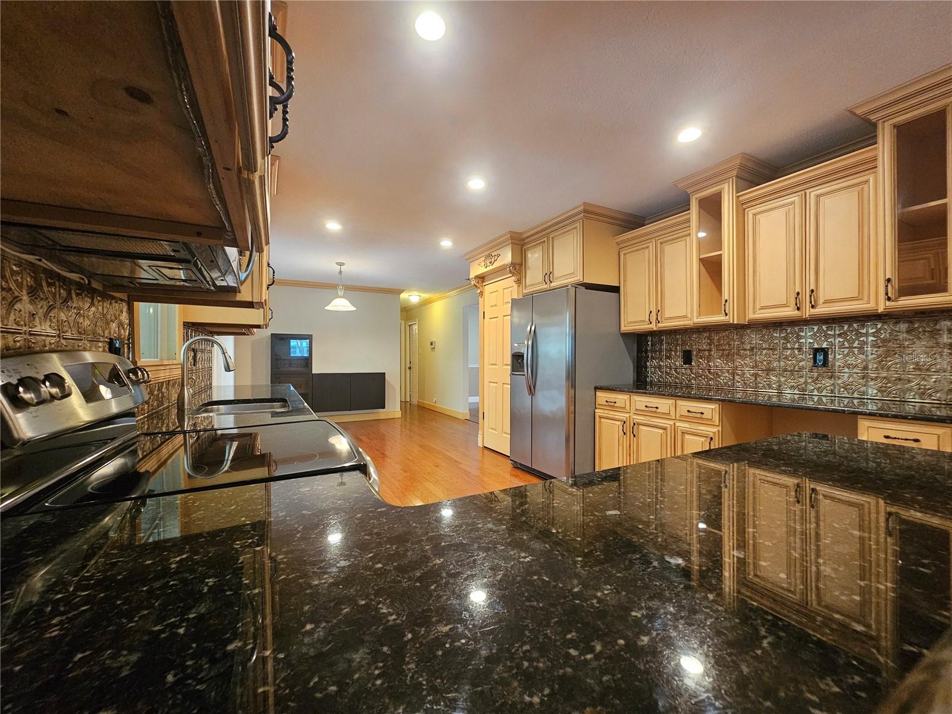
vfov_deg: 89.9
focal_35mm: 13
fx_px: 358
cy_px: 357
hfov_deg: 106.2
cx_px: 476
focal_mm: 2.2
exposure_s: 1/30
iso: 400
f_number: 2.2
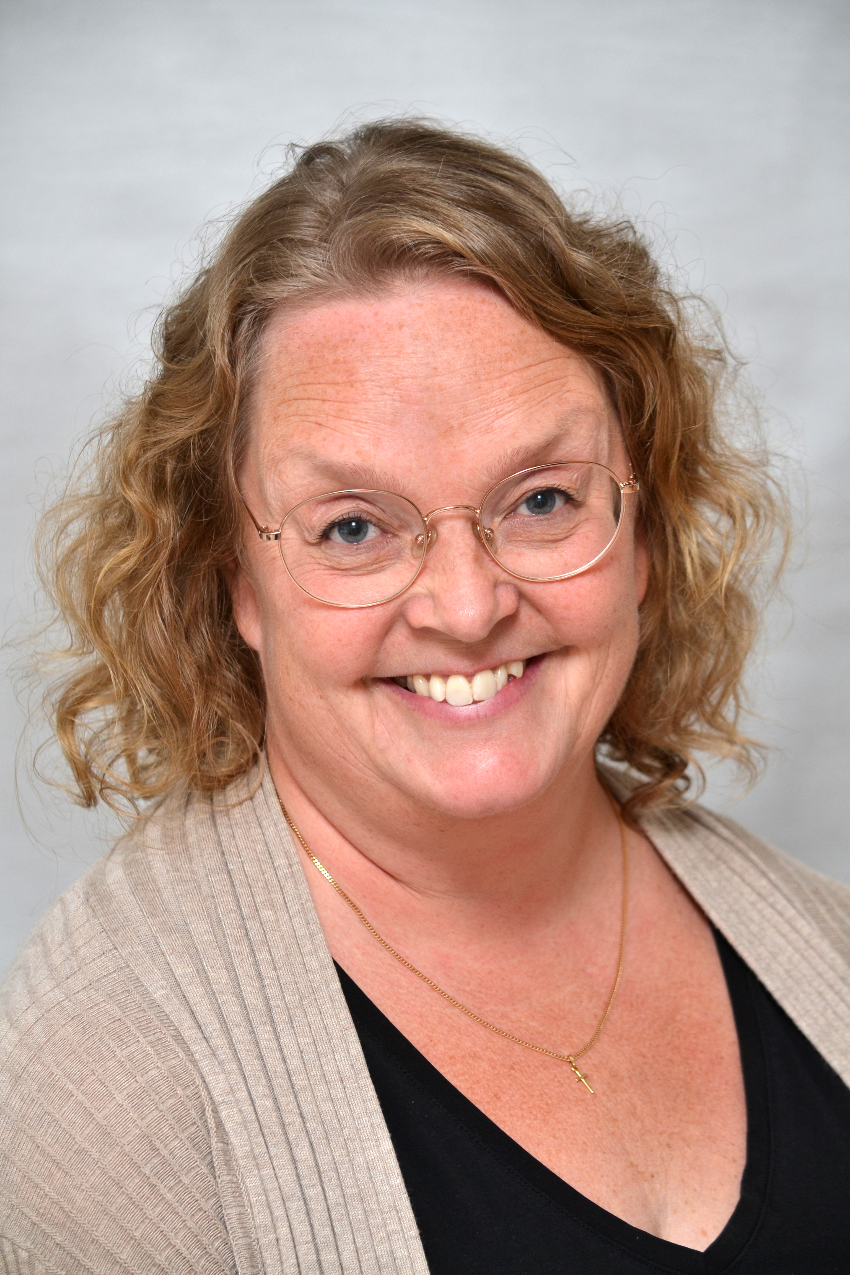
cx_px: 425
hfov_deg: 10.6
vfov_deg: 15.9
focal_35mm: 129
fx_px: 4568
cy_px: 638
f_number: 5.6
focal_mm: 86
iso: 200
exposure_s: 1/60
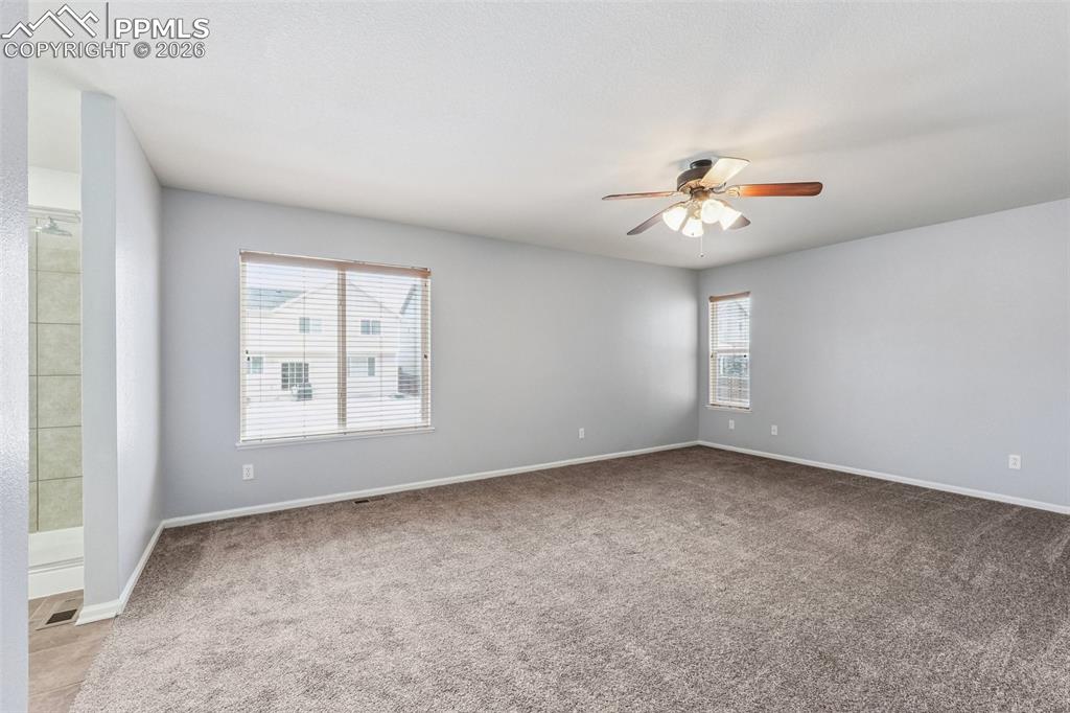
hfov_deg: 100.4
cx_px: 535
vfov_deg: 77.3
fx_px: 446
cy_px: 356
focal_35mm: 15
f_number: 9
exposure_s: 1/30
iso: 640
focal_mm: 10
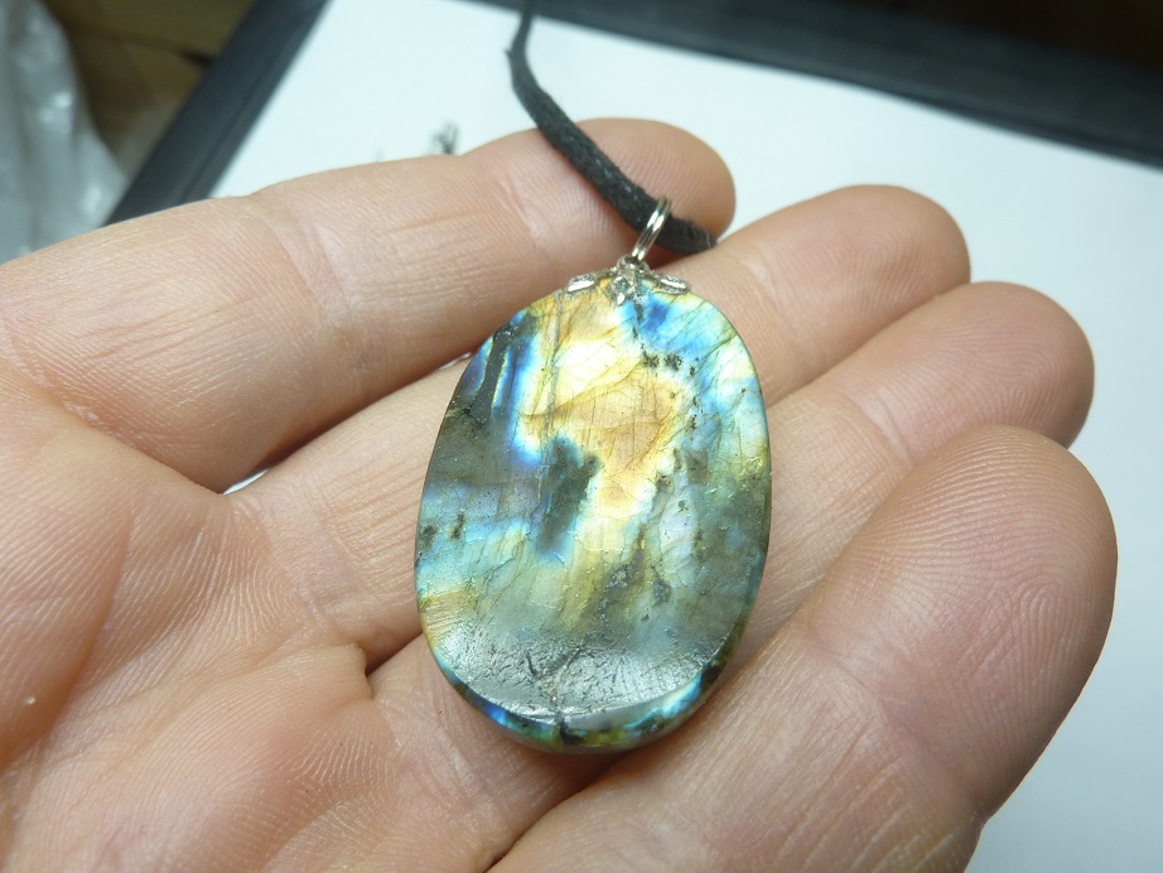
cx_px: 582
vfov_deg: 54.9
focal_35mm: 25
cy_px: 436
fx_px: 840
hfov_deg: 69.4
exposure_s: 1/160
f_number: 4
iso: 80
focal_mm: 4.1
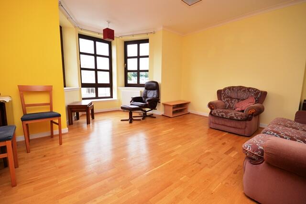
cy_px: 102
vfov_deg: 77.3
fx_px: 127
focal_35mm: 15
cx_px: 153
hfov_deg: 100.4
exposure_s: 1/60
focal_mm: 10
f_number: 8
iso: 720
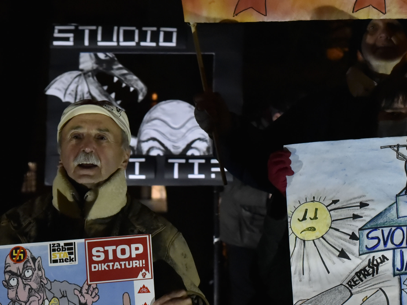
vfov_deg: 13.5
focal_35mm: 110
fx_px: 1293
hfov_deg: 17.5
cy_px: 152
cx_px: 405
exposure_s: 1/100
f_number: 4
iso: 3200
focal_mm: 45
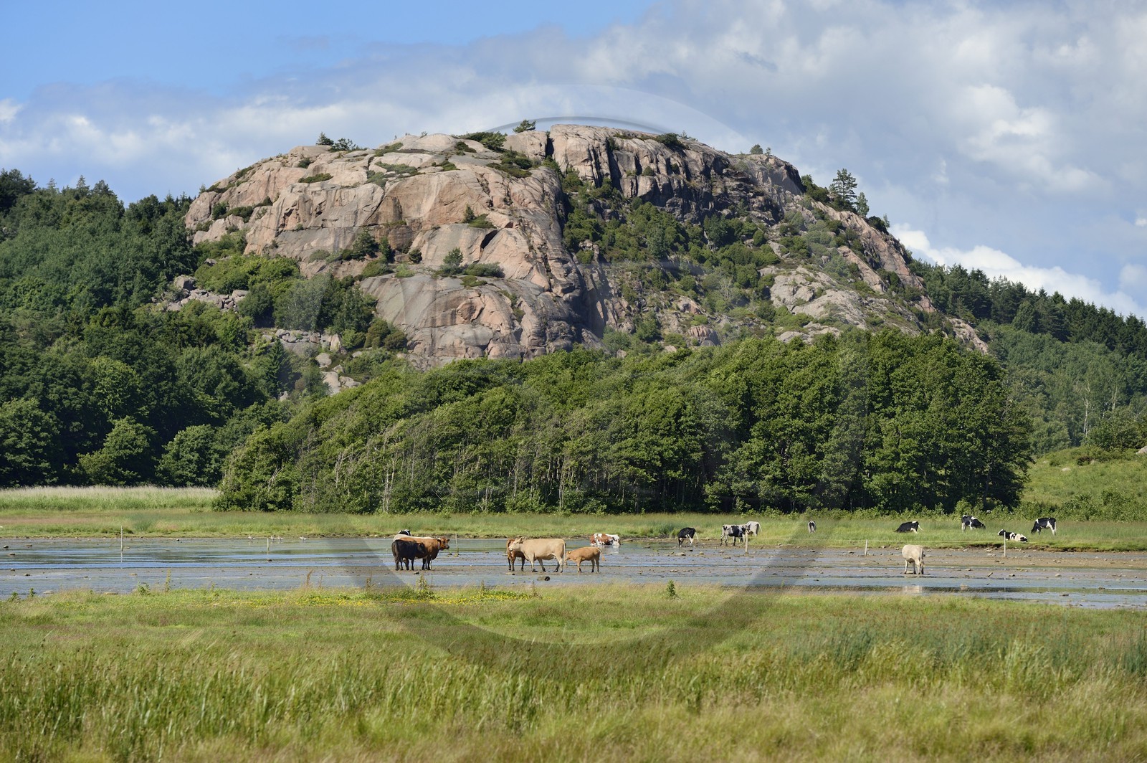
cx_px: 574
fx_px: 5730
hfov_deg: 11.4
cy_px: 382
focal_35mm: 180
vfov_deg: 7.6
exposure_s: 1/640
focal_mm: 180
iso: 200
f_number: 8
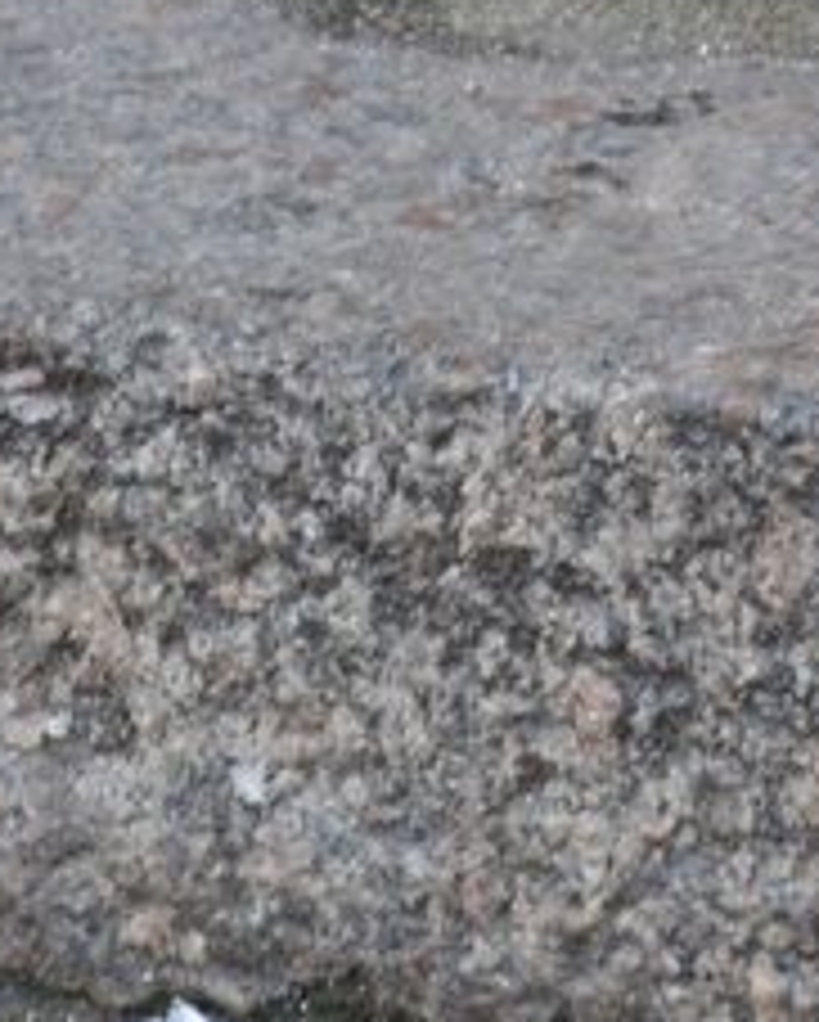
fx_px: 7202
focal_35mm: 238
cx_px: -358
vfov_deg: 8.1
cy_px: -131
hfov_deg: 6.4
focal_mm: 48
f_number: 8
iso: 400
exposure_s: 1/60
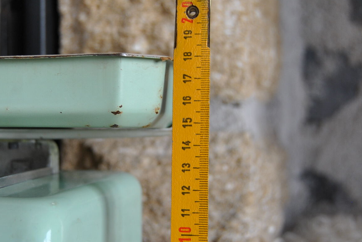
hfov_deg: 30.6
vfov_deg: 20.9
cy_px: 150
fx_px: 654
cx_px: 114
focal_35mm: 65
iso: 200
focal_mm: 26
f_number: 4
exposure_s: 1/60
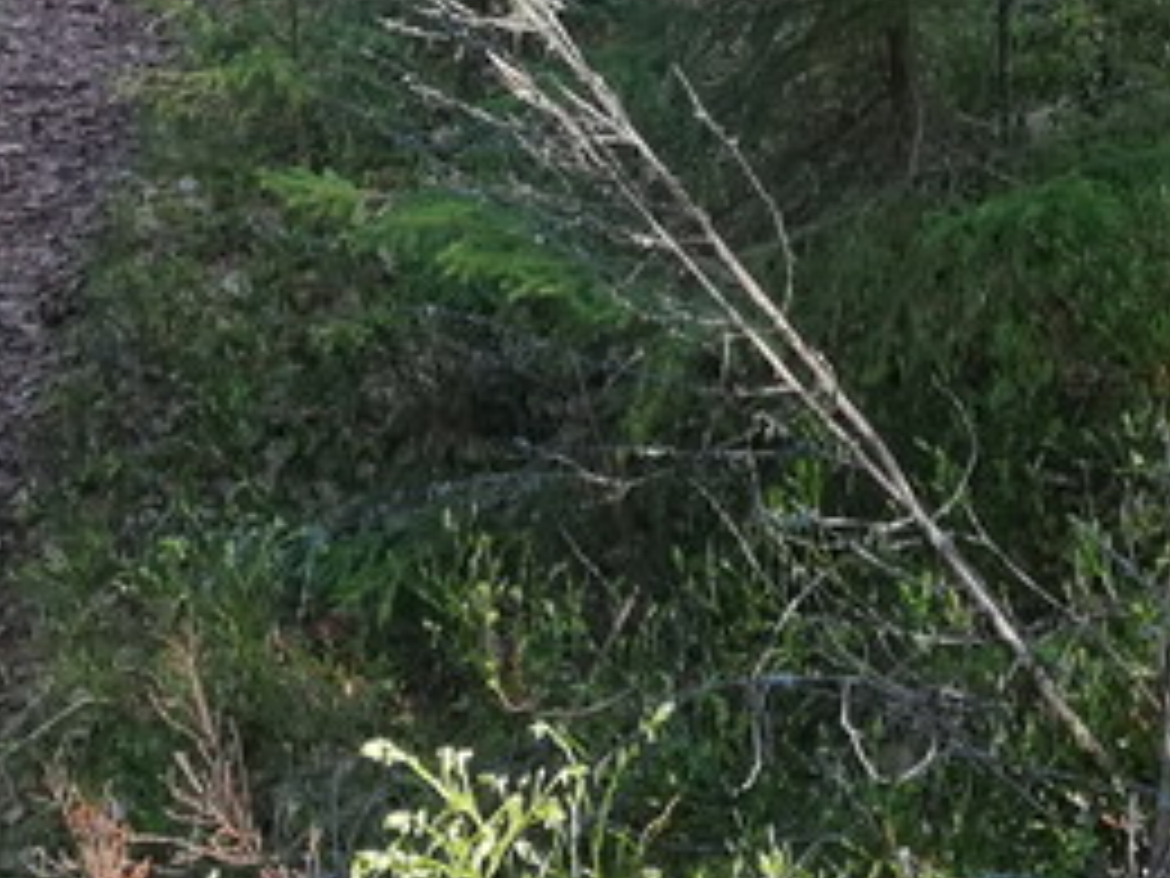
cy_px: -468
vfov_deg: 14.3
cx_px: 810
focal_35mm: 96
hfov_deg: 20.3
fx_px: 3245
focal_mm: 3.81
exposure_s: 1/50
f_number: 2.2
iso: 64
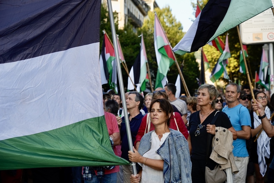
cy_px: 92
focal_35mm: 70
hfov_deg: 28.8
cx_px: 137
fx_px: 533
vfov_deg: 19.5
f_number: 5
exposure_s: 1/640
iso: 500
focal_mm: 70
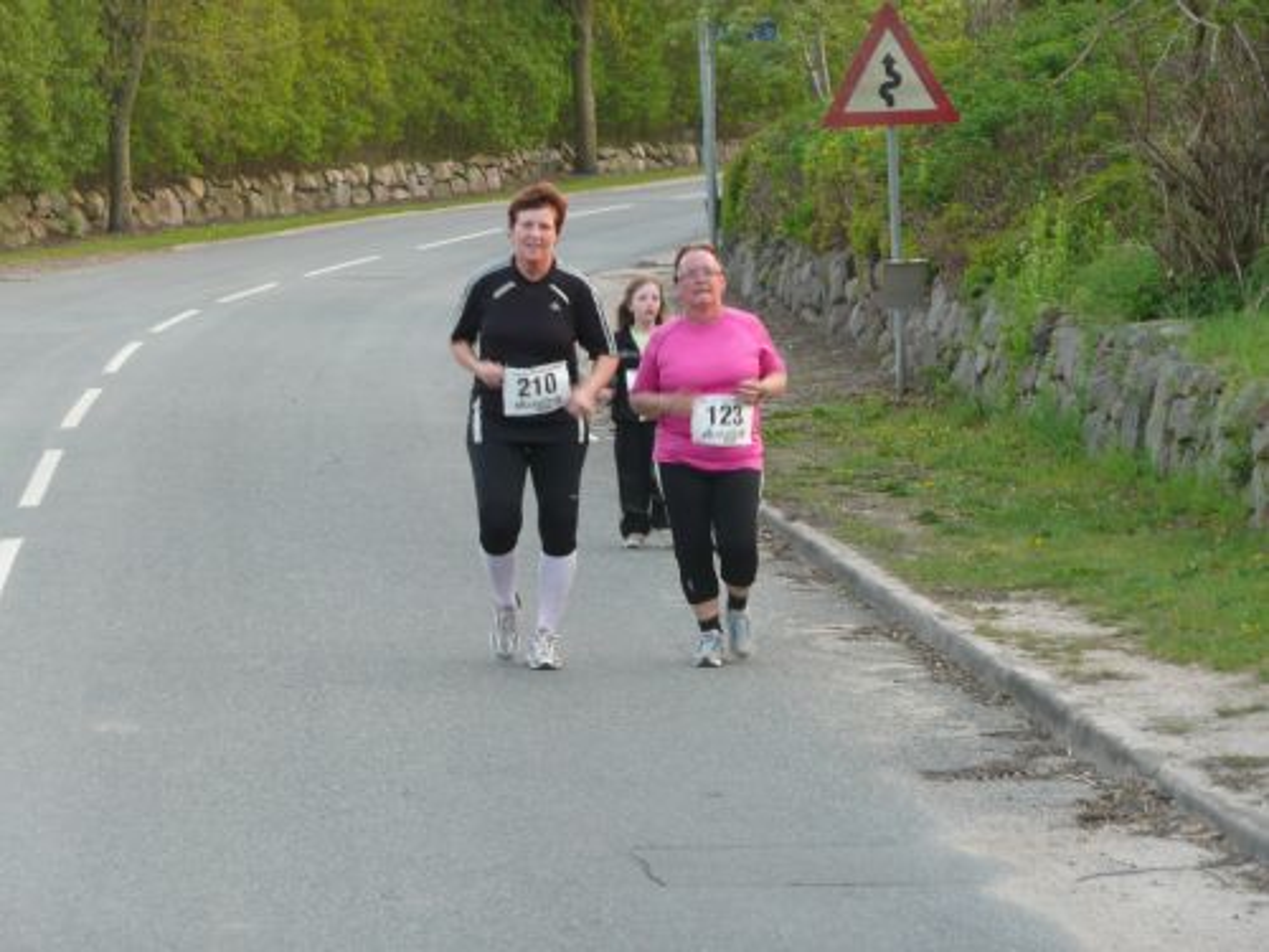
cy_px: 476
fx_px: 6929
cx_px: 634
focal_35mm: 189
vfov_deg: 7.9
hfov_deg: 10.5
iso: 100
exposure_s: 1/30
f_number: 4.8
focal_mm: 31
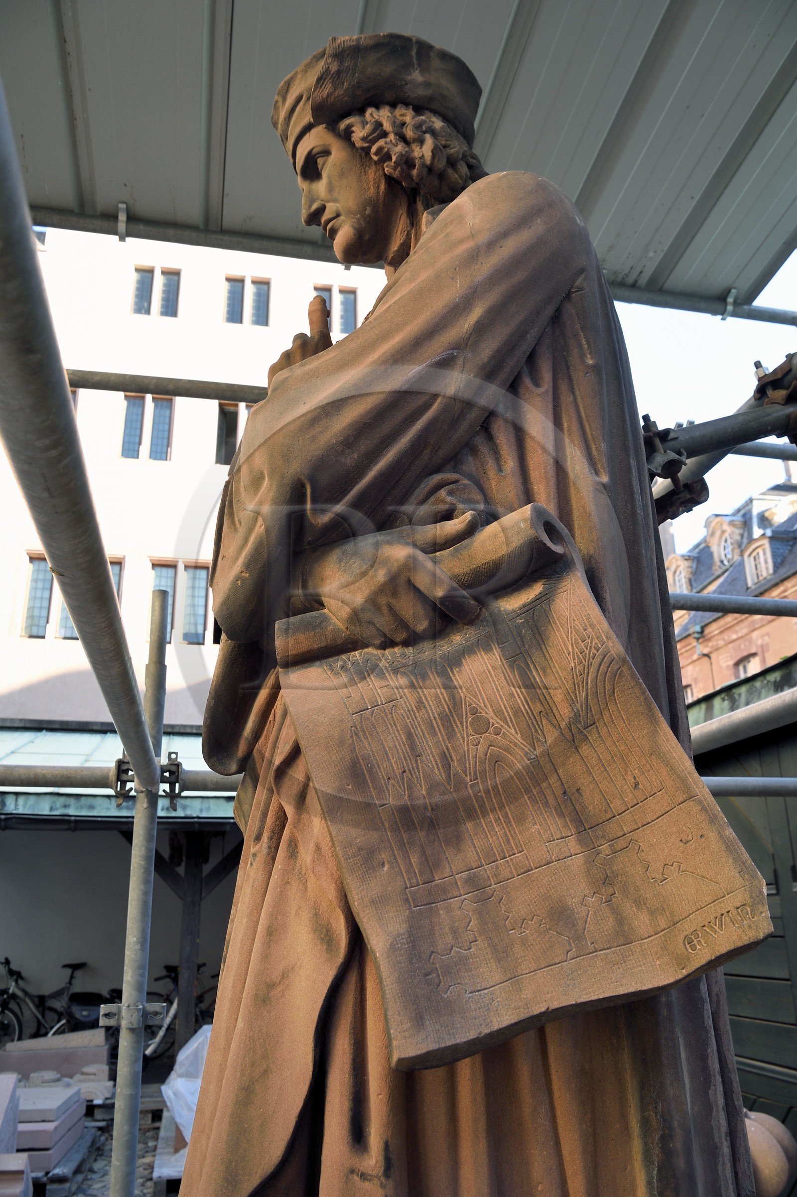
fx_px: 931
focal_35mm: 28
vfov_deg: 65.5
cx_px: 398
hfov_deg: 46.4
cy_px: 598
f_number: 10
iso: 400
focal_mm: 28
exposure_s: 1/80
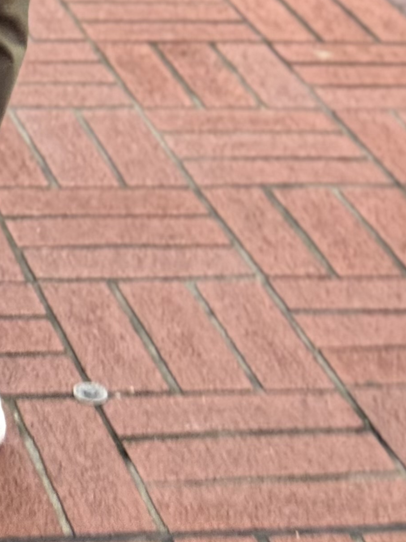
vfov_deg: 11.7
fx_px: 2503
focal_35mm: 160
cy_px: -339
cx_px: -34
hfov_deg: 9.2
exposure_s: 1/60
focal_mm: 6.76
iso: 250
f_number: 1.78
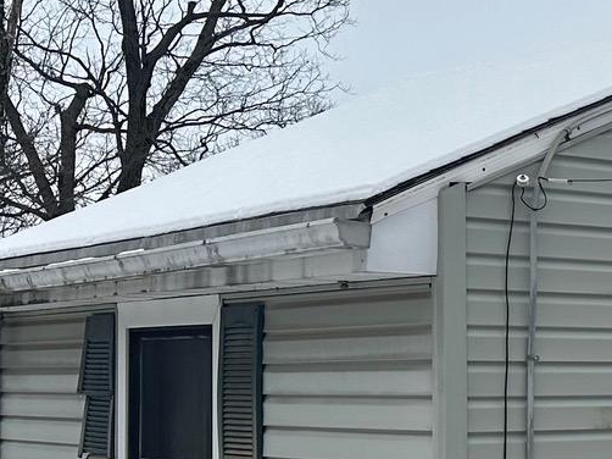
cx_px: 973
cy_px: 354
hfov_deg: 17.6
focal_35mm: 98
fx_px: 1732
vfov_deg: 15.0
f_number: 1.78
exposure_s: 1/672
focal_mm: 6.86
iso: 80
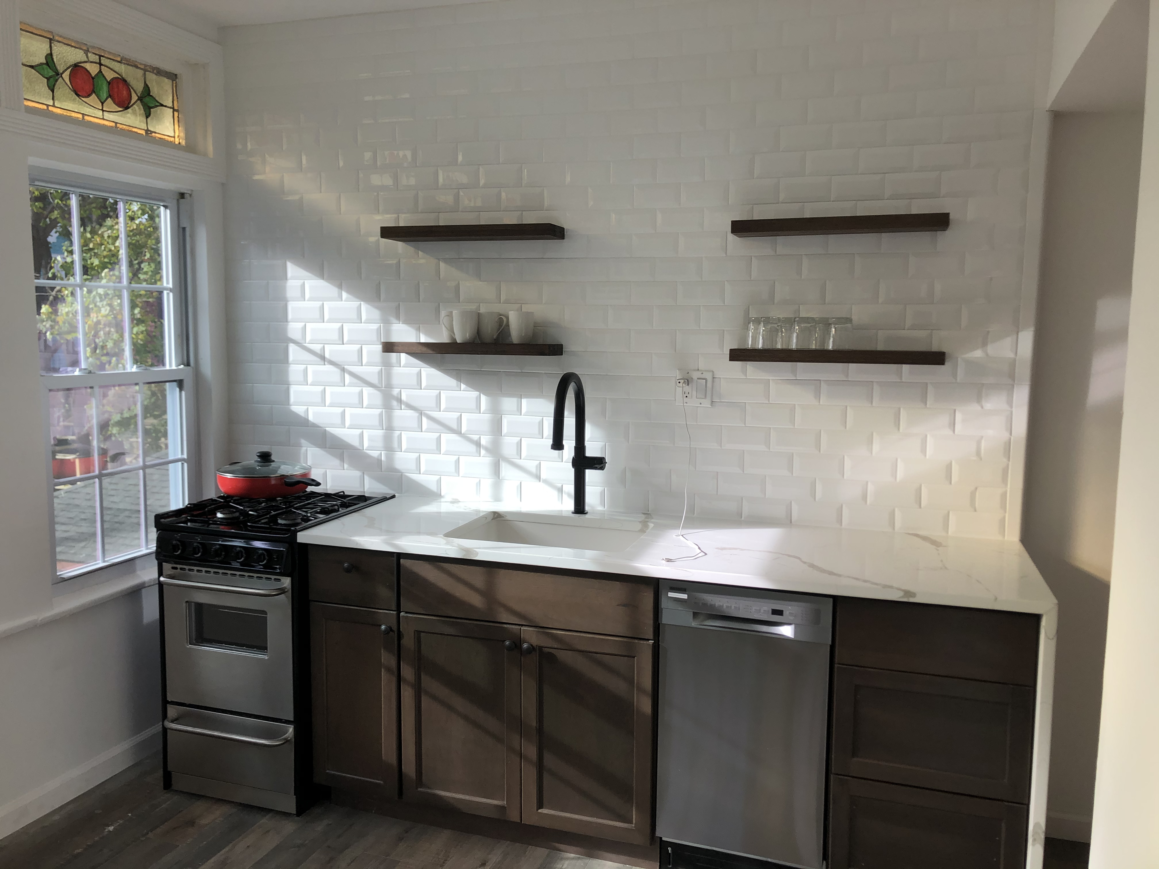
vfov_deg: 49.7
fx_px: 937
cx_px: 580
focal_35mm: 28
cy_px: 434
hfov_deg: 63.4
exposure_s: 1/317
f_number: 1.8
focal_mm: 3.99
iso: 20
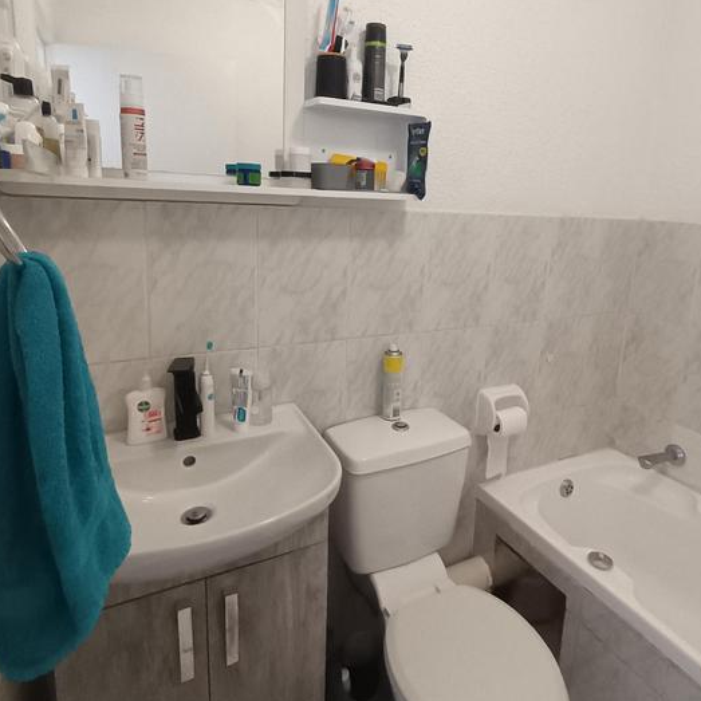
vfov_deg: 66.7
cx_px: 394
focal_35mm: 23
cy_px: 287
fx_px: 527
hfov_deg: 67.0
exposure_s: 1/33.3
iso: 873
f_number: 2.2
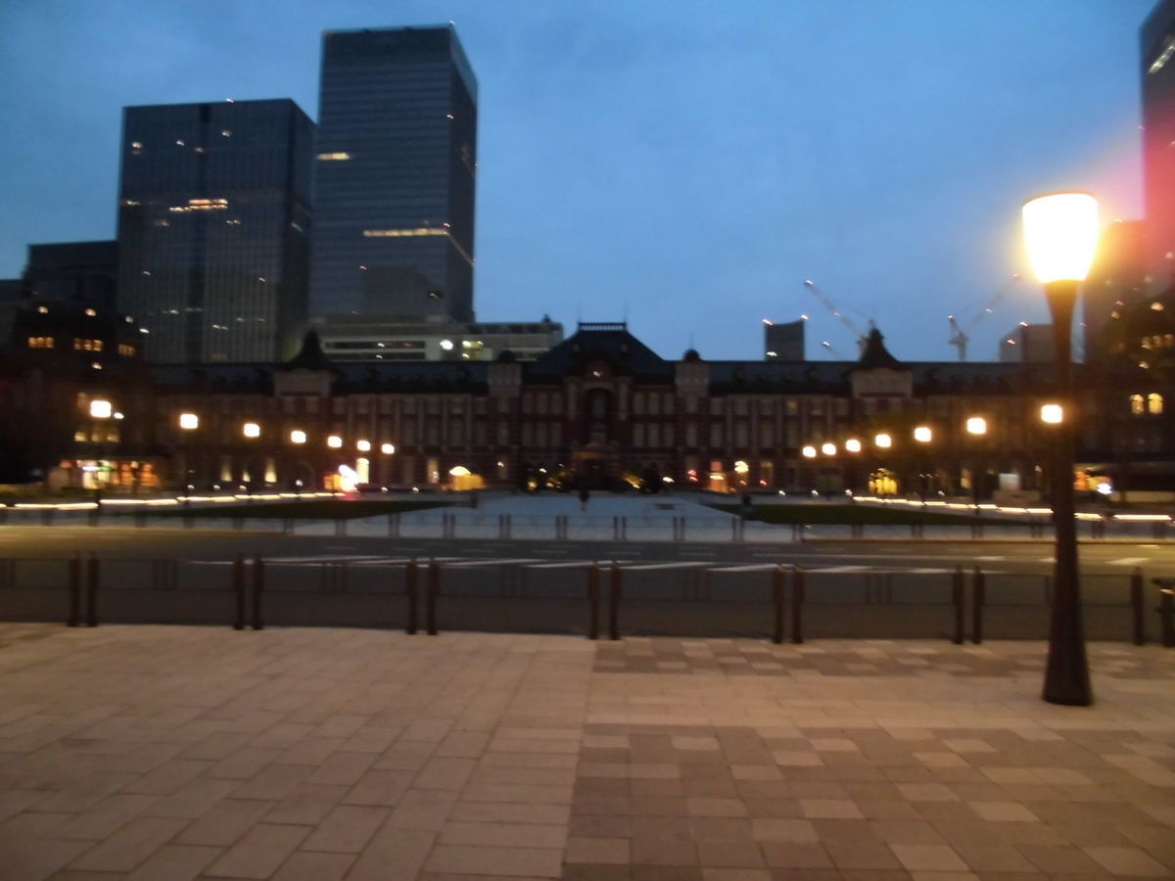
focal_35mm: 26
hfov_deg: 67.3
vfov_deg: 53.1
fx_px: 883
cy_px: 440
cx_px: 588
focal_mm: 4.6
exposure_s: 1/2
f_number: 3.5
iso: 400
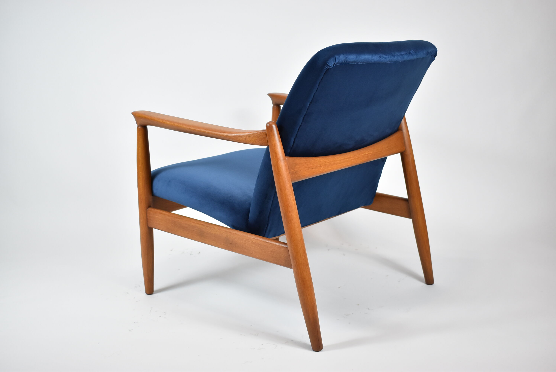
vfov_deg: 29.9
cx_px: 278
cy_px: 186
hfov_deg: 43.6
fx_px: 696
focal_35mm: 45
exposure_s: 1/125
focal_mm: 30
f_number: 4.2
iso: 800
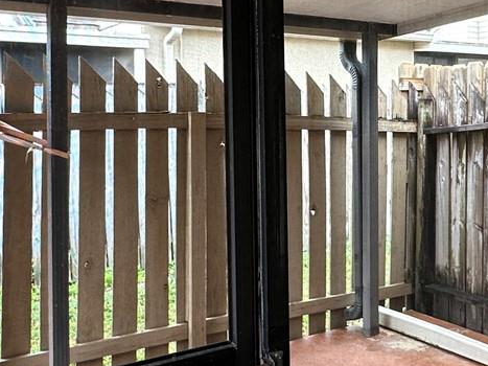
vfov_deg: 30.1
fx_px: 677
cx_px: 350
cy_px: 133
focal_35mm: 48
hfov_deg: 38.9
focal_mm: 2.22
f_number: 2.2
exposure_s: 1/99
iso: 160
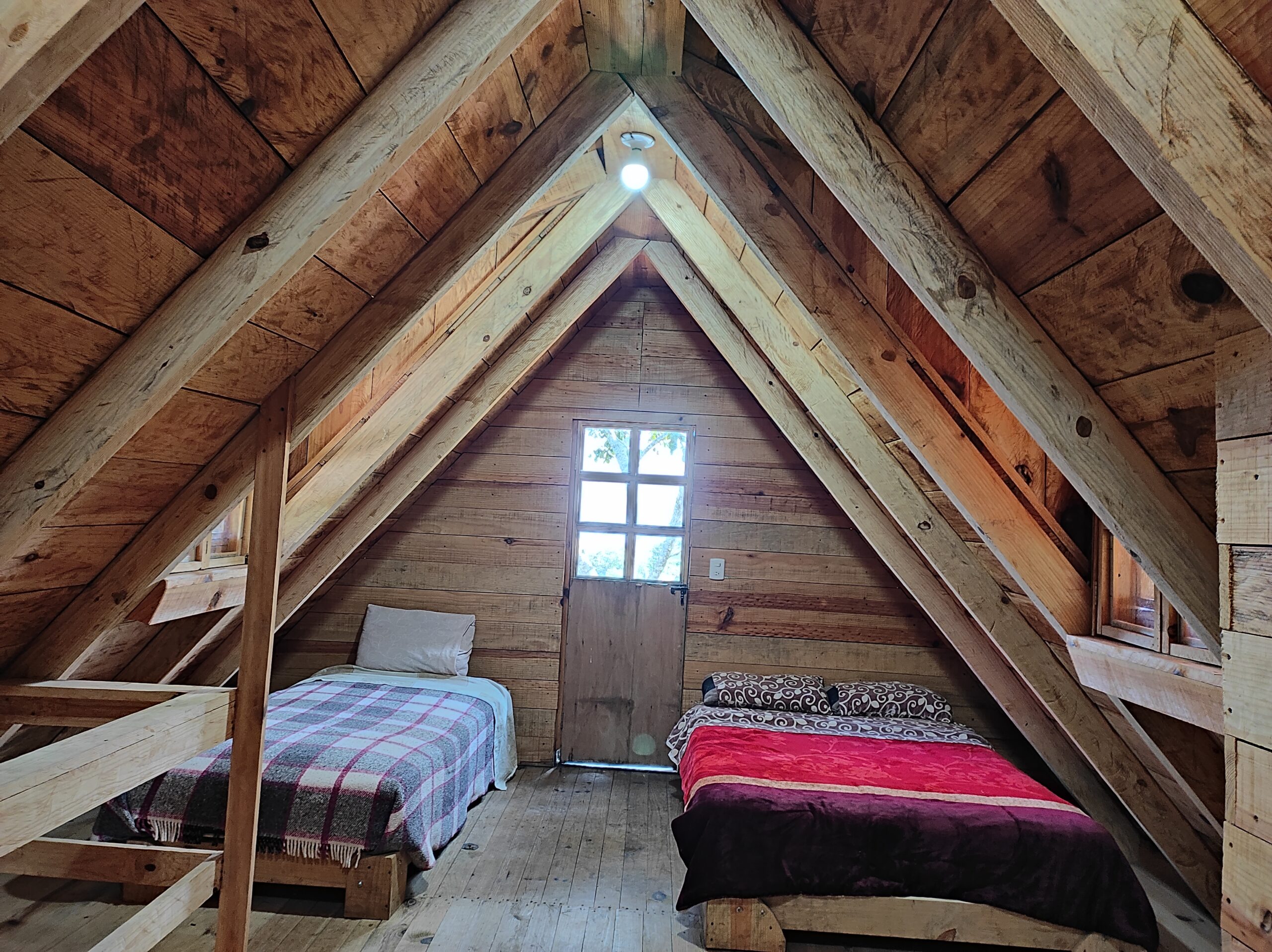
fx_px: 624
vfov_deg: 74.7
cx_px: 636
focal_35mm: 17
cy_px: 476
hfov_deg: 91.1
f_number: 1.79
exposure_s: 1/30
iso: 541
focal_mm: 4.74
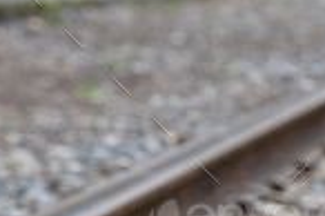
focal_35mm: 316
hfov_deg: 6.4
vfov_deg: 4.3
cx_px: 577
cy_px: 323
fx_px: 2850
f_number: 6.3
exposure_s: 1/320
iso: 400
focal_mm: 78
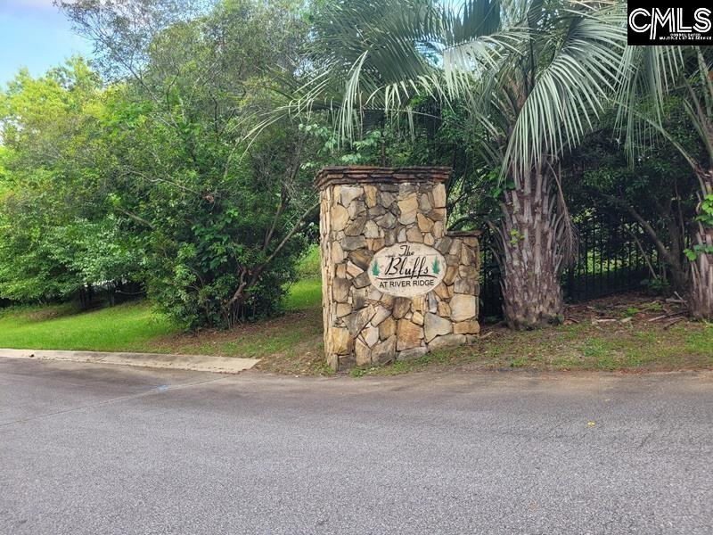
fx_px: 536
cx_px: 356
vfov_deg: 53.1
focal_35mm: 26
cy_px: 268
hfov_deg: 67.3
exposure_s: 1/120
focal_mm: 5.4
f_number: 1.8
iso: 40
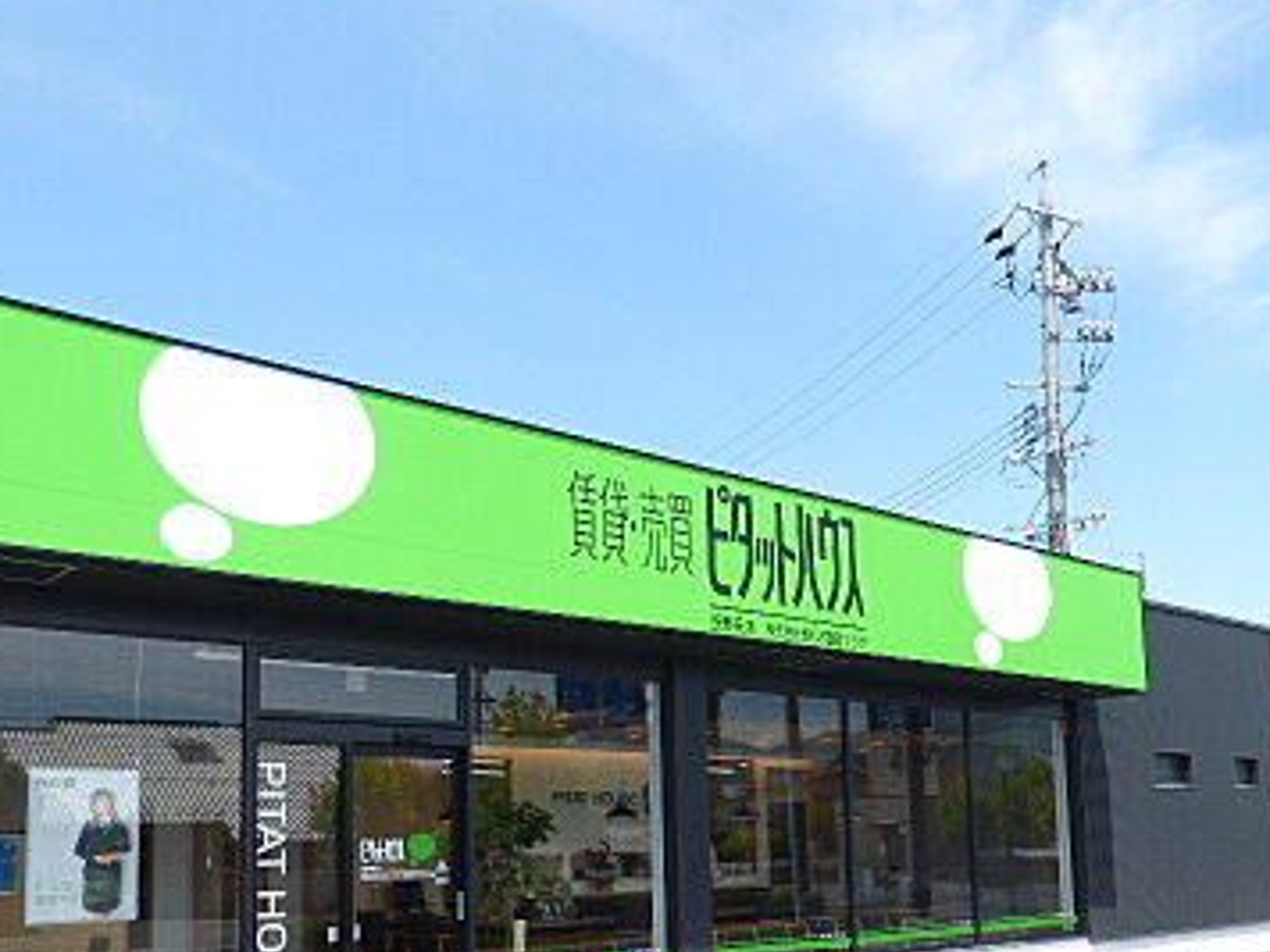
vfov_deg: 38.8
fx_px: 1321
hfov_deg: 51.3
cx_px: 660
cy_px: 692
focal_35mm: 36
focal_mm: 3.58
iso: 100
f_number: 5.6
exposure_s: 1/250
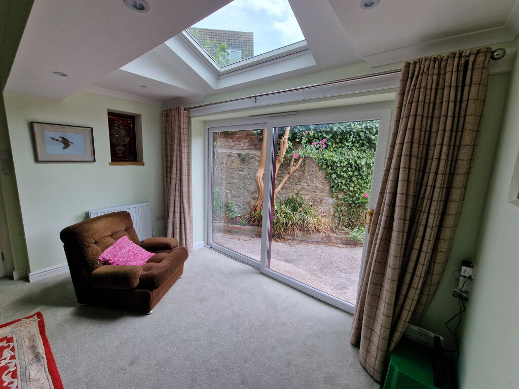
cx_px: 260
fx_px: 195
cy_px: 194
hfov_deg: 106.2
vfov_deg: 89.9
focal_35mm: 13
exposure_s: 1/380
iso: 50
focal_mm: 2.2
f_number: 2.2
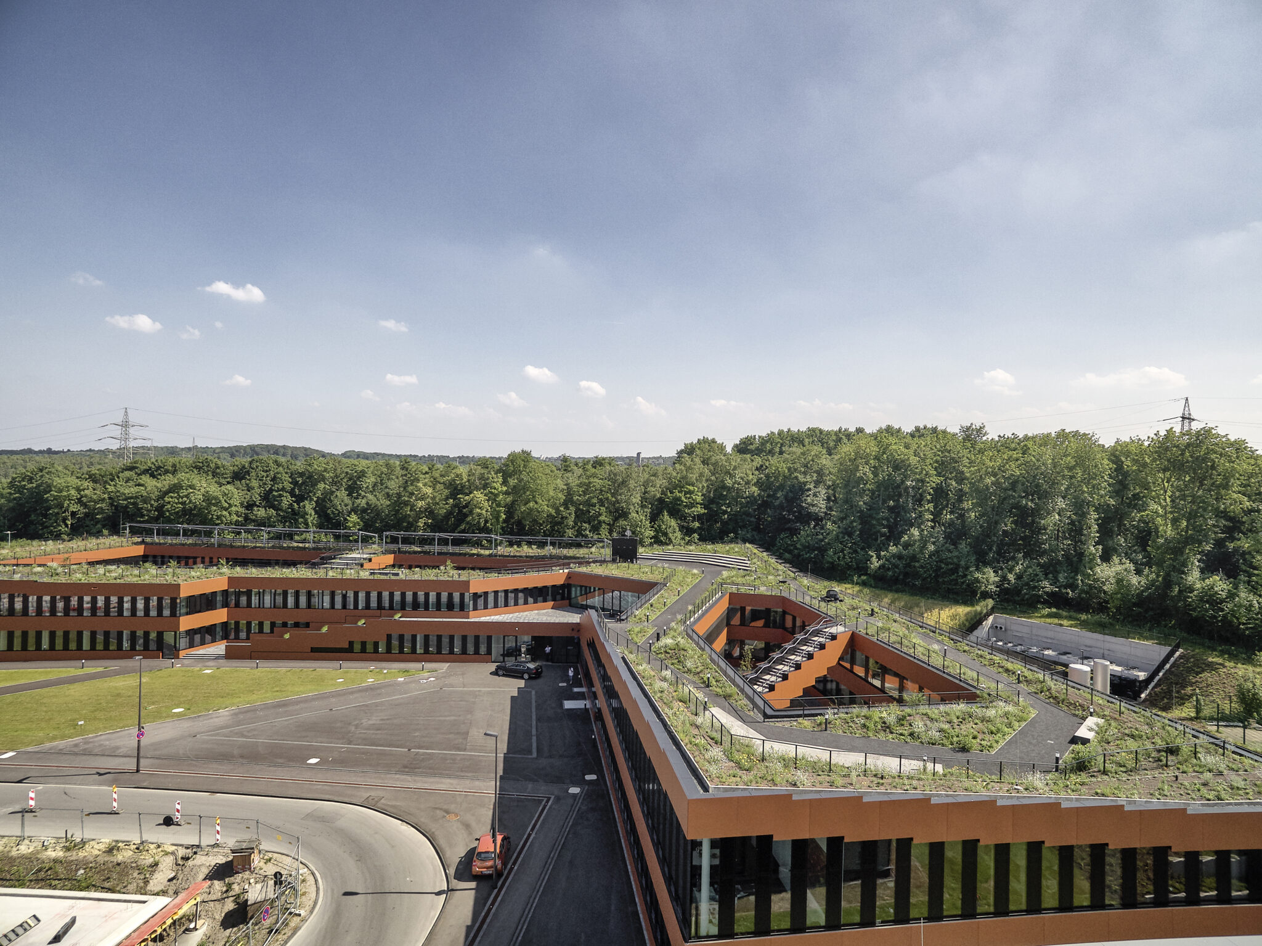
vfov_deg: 65.9
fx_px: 729
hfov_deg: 81.8
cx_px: 631
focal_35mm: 20
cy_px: 473
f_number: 2.8
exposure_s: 1/1000
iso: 100
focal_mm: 3.61
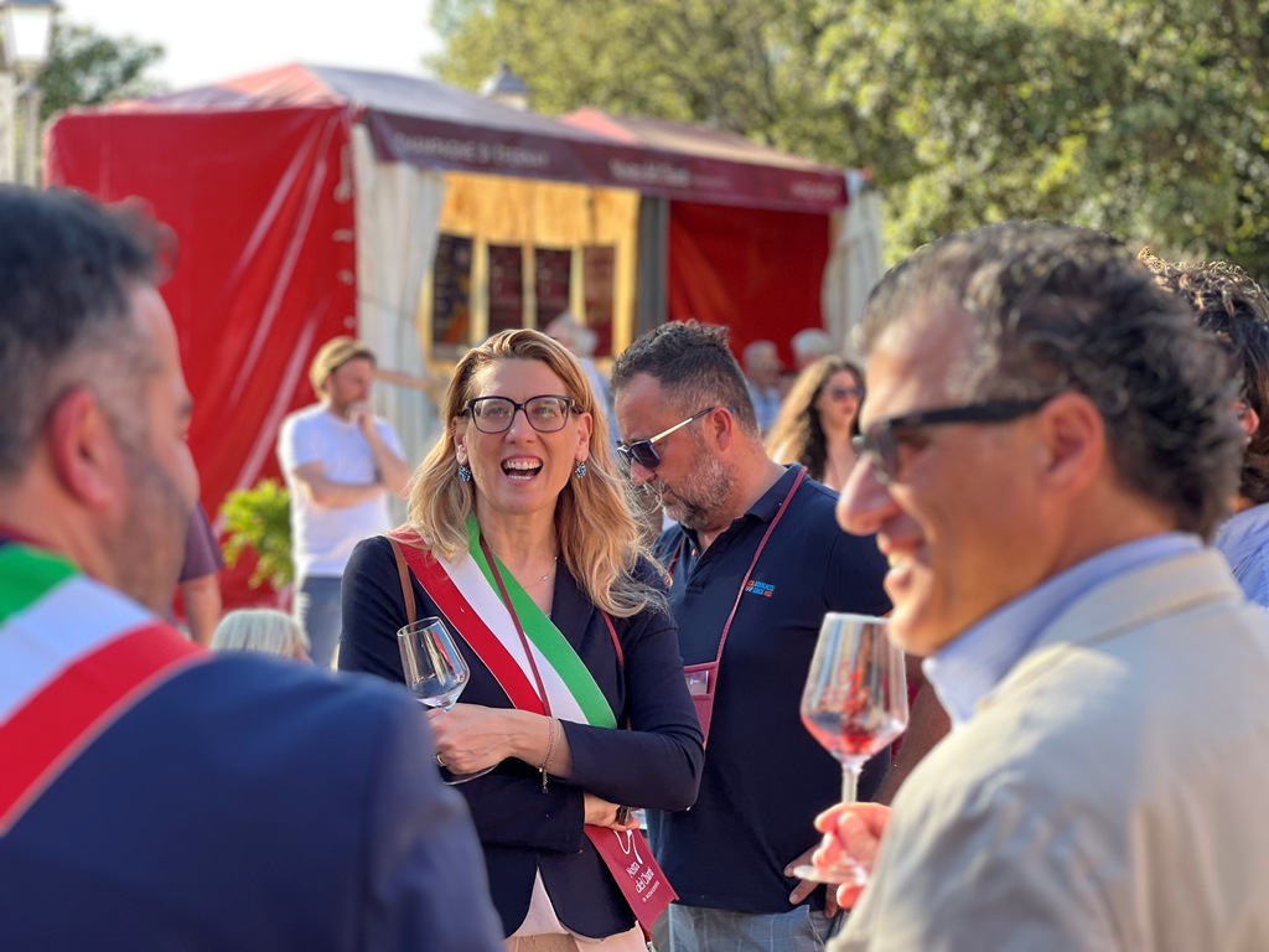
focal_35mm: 77
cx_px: 634
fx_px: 2823
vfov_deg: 19.1
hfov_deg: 25.3
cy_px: 476
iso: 50
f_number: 2.8
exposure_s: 1/121
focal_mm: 9
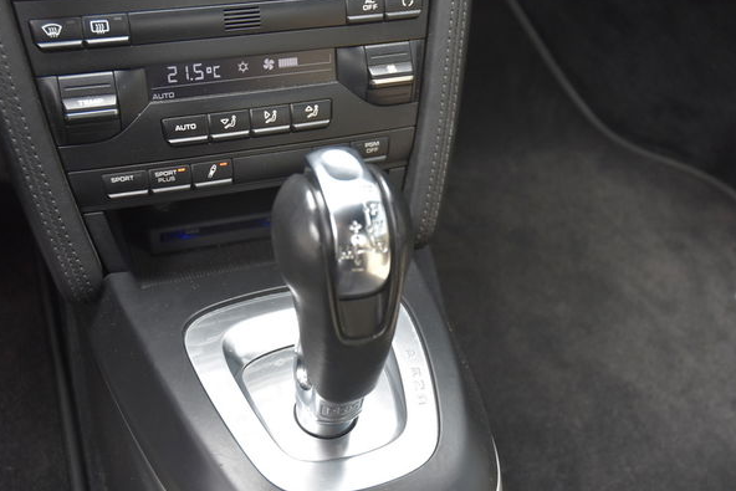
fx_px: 995
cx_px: 389
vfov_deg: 27.7
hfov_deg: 40.6
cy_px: 293
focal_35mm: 49
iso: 800
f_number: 5.6
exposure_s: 1/125
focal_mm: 25
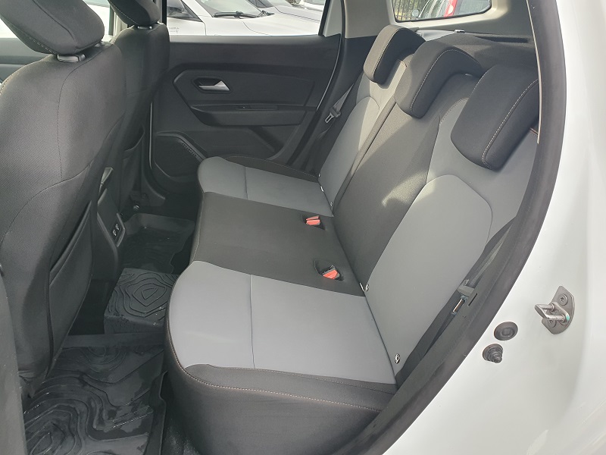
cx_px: 303
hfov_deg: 67.3
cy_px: 228
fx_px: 455
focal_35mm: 26
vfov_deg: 53.1
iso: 80
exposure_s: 1/100
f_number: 2.4
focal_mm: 4.32
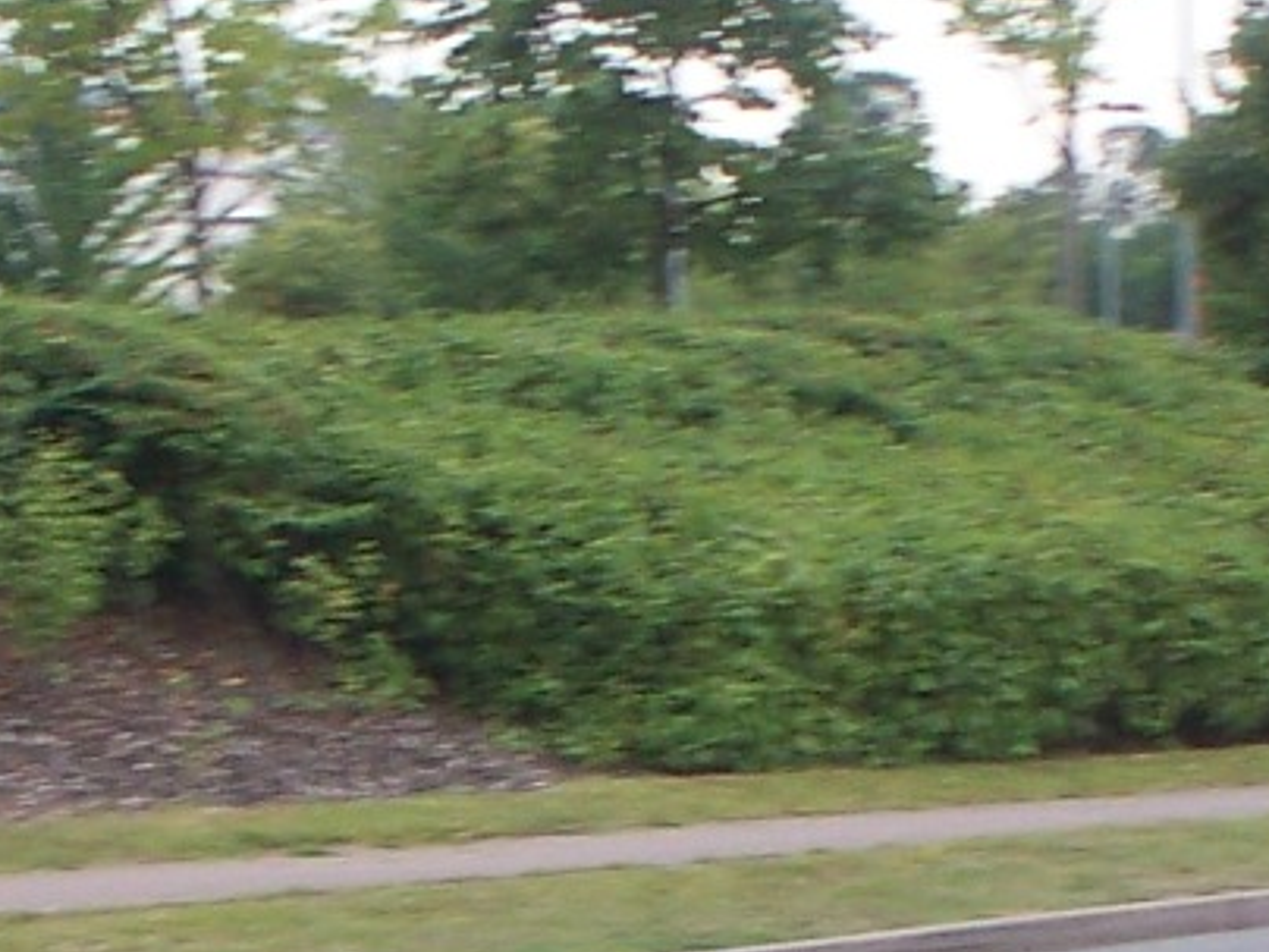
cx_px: 691
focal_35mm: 235
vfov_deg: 6.3
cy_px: 1034
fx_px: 8615
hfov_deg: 8.4
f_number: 2.8
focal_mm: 7.54
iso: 64
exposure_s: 1/80
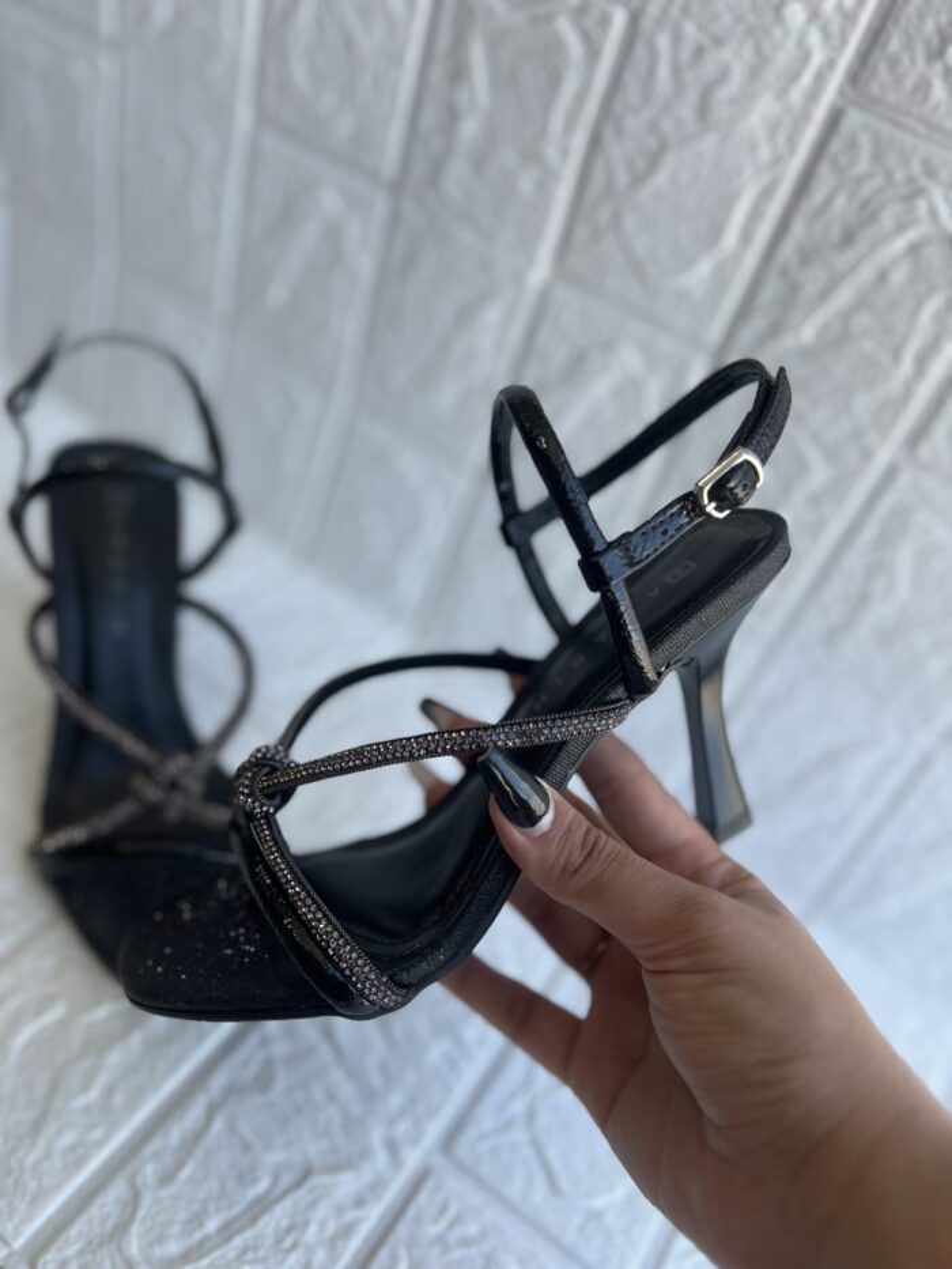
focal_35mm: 26
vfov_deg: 67.3
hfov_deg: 53.1
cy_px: 634
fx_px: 953
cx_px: 476
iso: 40
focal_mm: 5.7
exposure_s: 1/120
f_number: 1.5
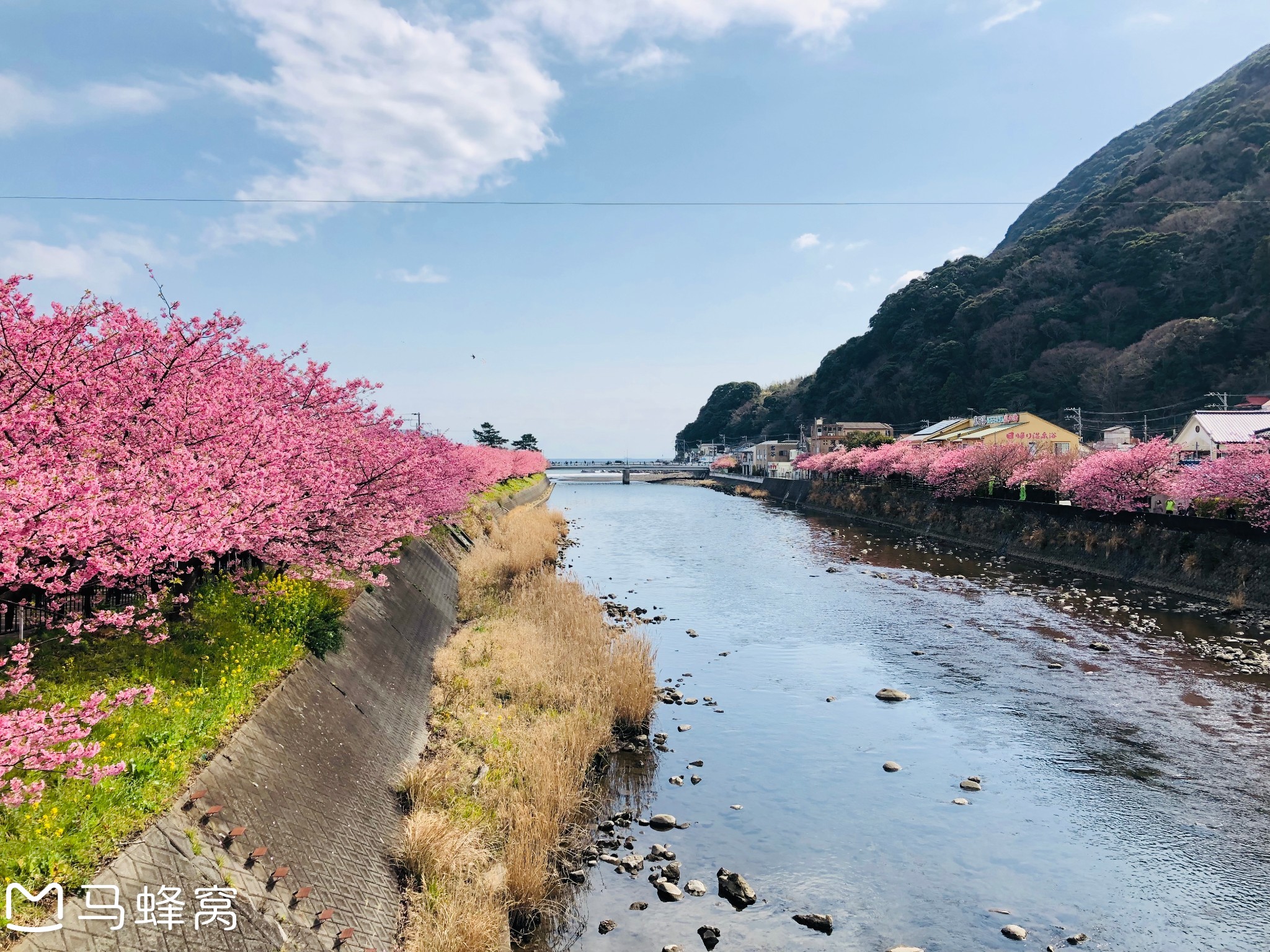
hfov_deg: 63.4
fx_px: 1027
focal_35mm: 28
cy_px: 476
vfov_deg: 49.7
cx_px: 635
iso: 20
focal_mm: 3.99
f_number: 1.8
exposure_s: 1/1056
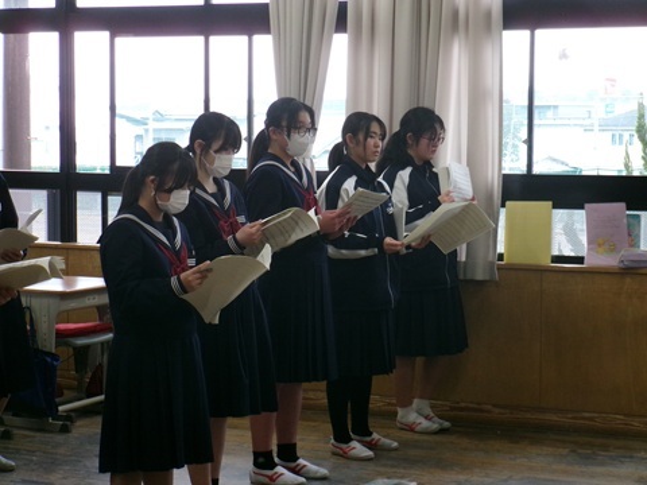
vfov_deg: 15.6
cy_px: 242
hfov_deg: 20.7
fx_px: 1776
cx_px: 324
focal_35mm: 95
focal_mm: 16.9
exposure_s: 1/60
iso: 329
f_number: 5.8
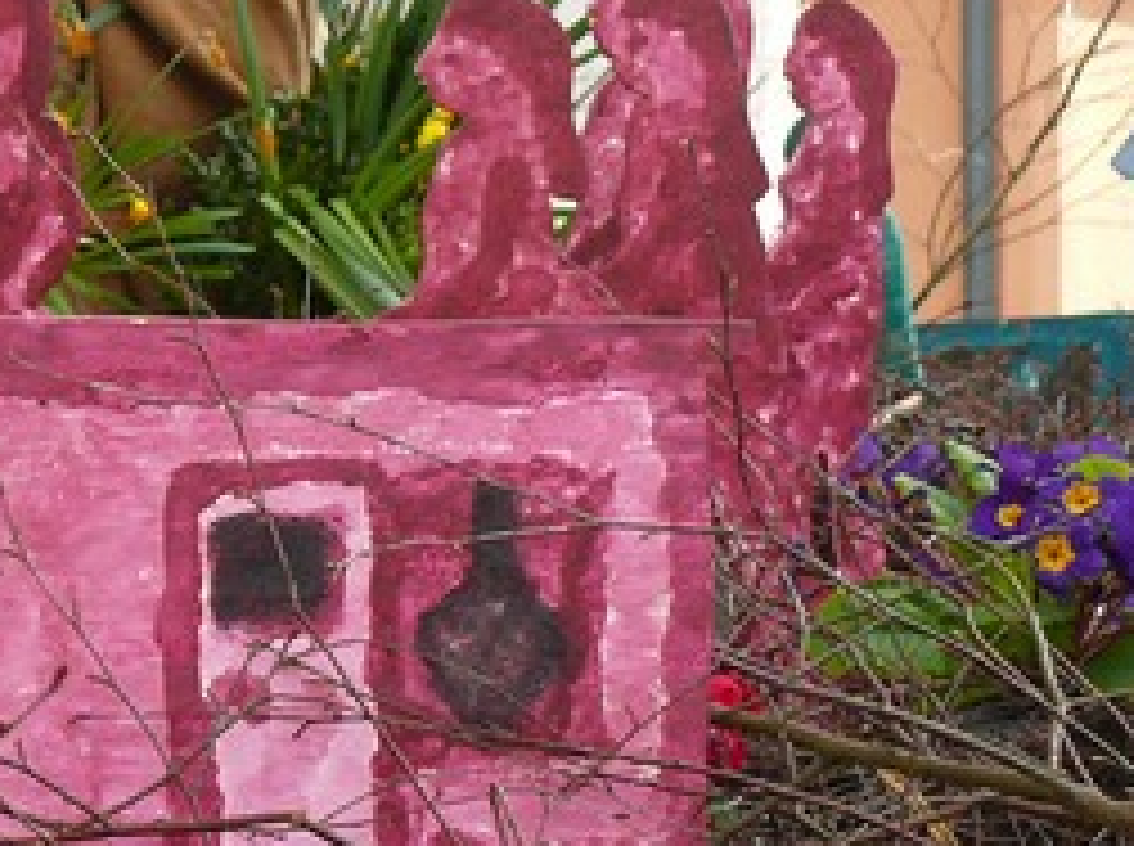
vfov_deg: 9.2
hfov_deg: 11.9
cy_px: 396
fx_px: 5264
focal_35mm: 161
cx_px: -432
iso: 100
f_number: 3.2
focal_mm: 11.4
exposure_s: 1/100
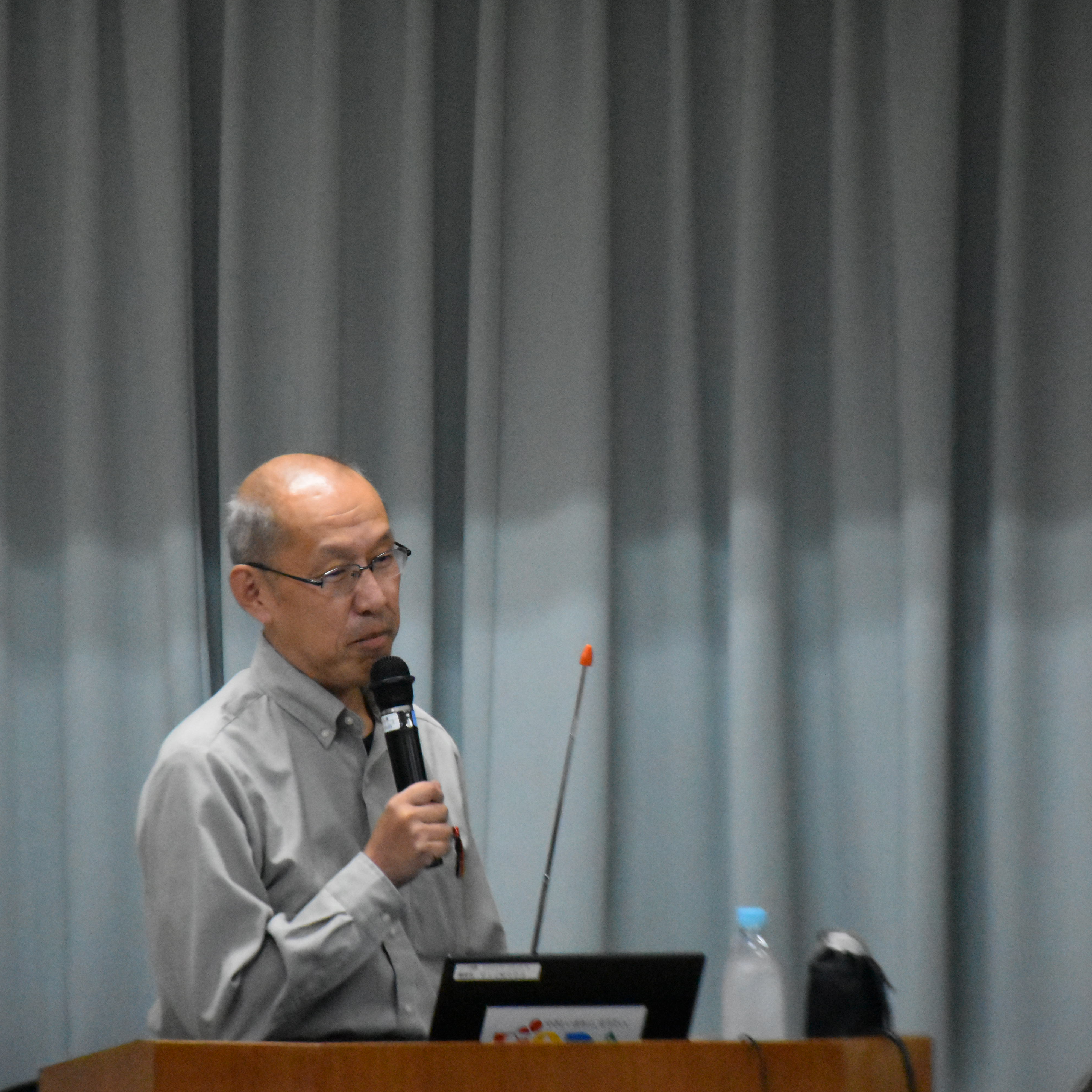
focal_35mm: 268
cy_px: 546
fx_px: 9565
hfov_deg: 6.5
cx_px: 507
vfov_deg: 6.5
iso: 10000
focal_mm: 140
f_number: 5.6
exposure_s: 1/500
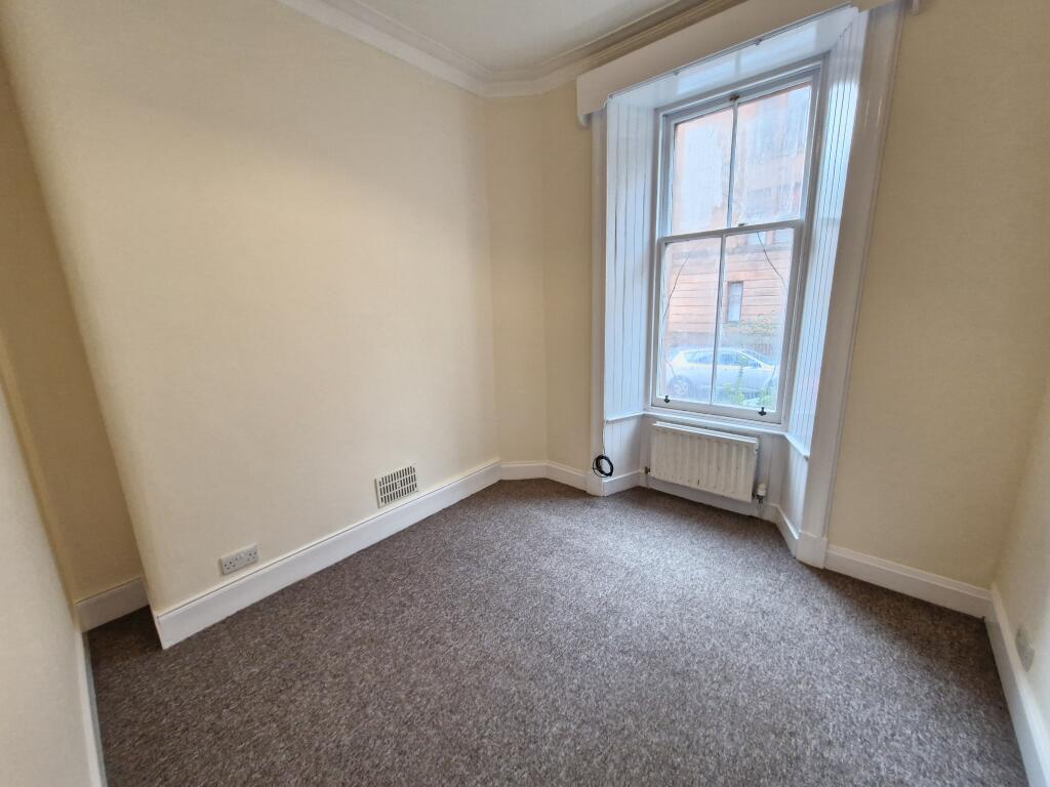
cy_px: 394
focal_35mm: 13
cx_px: 525
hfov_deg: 106.2
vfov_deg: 89.9
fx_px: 394
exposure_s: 1/50
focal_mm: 1.74
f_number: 2.2
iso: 400
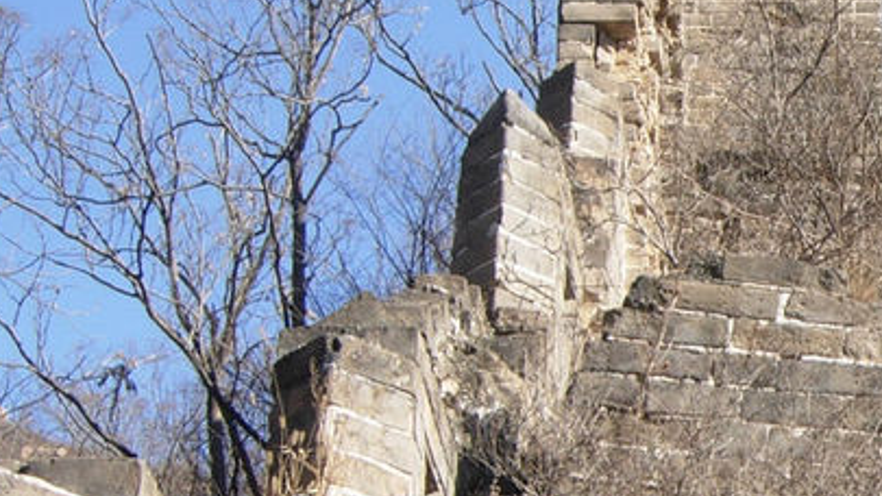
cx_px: 1206
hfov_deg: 16.5
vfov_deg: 10.0
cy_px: 400
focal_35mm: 121
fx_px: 2830
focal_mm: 7.5
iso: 50
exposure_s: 1/235
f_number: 4.8
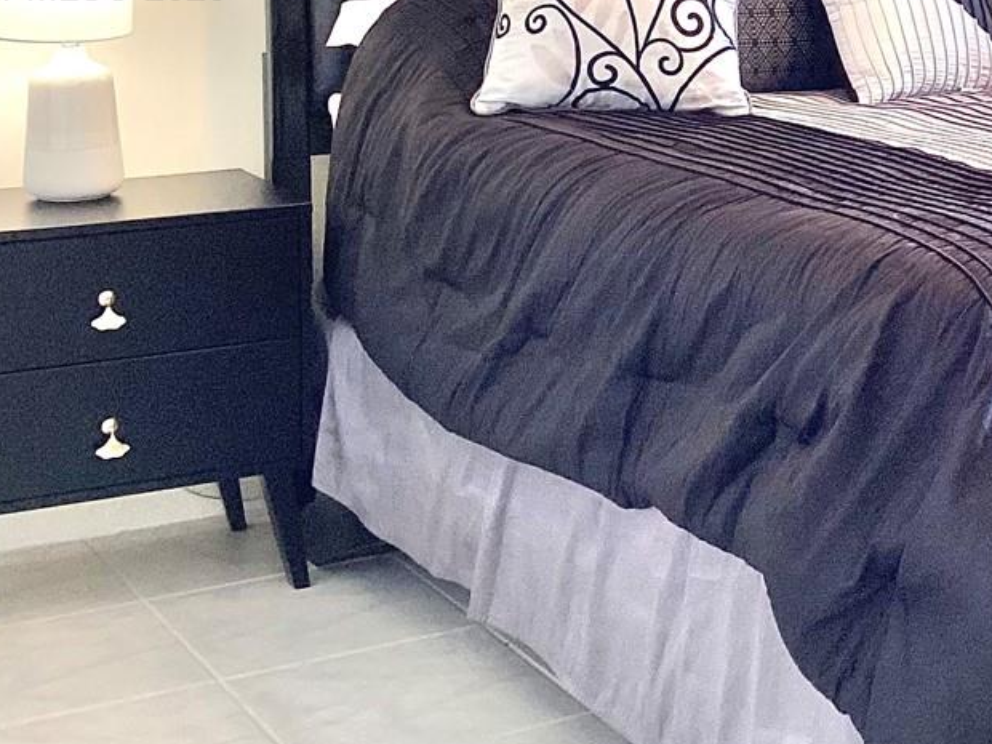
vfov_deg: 17.9
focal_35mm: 80
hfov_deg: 23.3
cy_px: -13
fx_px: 2293
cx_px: 1006
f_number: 2.4
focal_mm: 3.3
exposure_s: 1/50
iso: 80
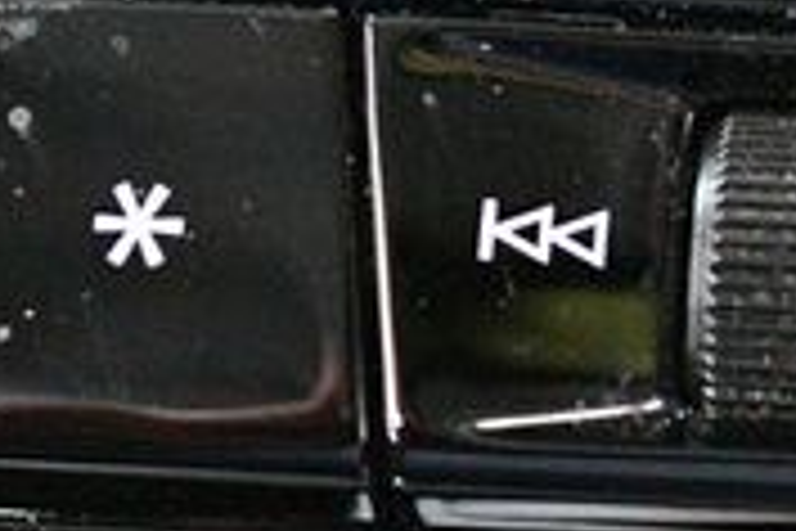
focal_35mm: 163
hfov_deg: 12.6
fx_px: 3604
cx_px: 549
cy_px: 279
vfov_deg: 8.4
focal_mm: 30
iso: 12800
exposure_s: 1/60
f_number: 4.5
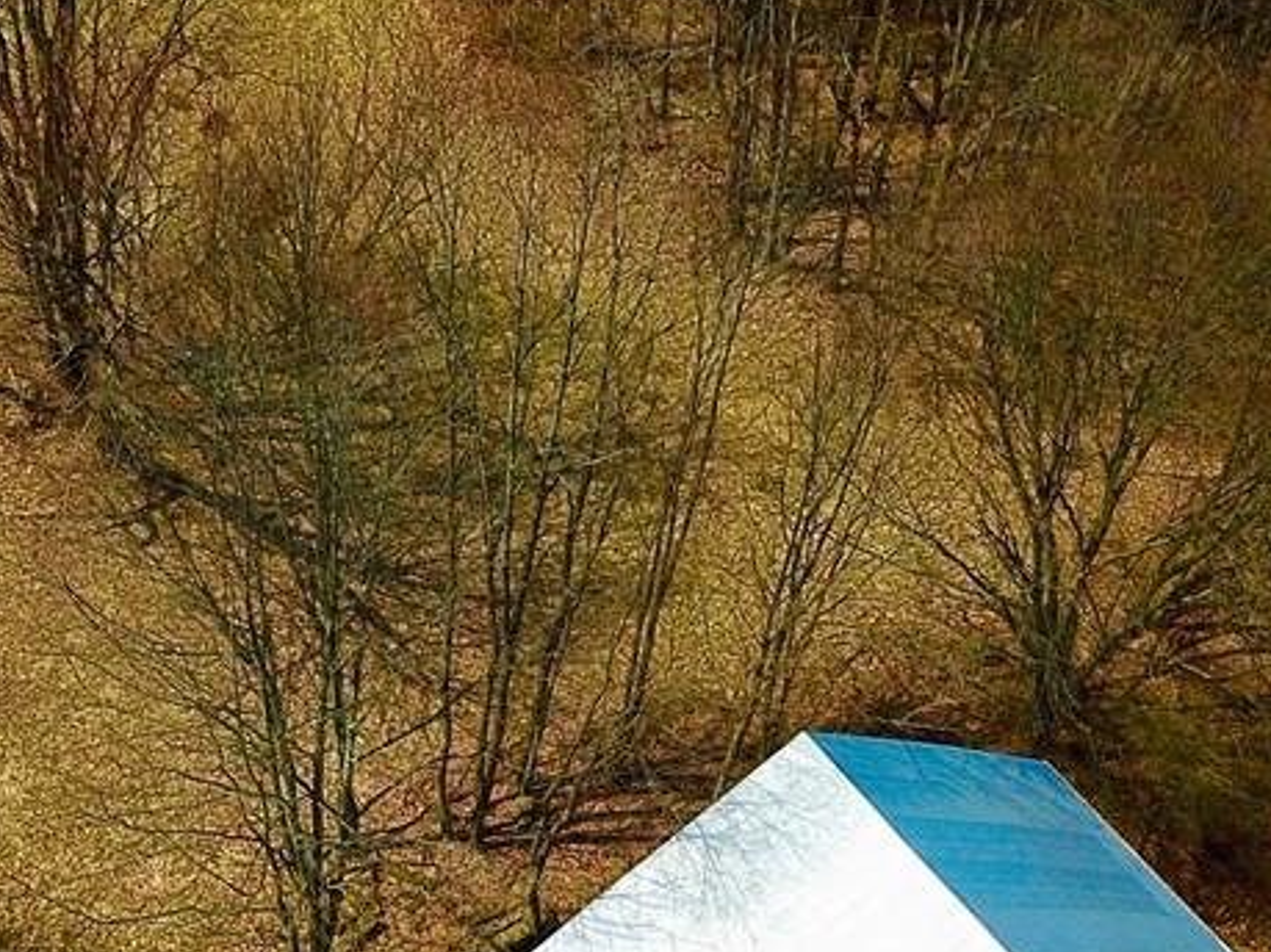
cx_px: 435
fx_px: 2129
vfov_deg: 24.7
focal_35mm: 58
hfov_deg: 33.0
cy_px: 805
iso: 100
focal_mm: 4.73
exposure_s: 1/2469
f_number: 2.2
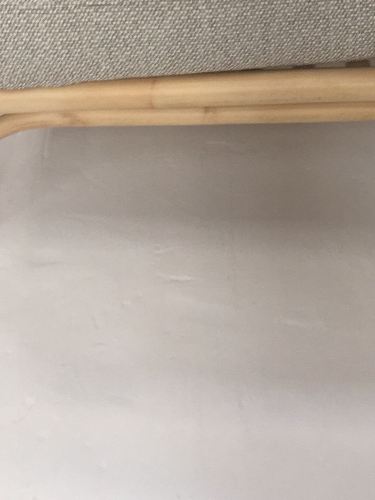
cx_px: 172
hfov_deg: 18.0
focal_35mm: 82
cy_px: -137
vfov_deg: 21.7
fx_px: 1185
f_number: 2.2
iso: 32
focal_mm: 4.15
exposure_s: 1/50
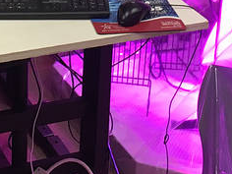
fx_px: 858
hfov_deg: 15.3
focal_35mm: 128
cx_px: 55
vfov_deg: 11.0
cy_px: -116
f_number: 2.2
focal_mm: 4.15
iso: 64
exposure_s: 1/30
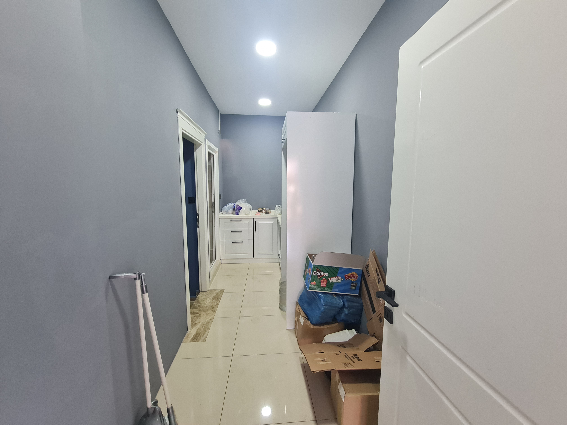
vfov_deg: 89.9
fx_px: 213
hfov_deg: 106.2
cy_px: 212
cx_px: 284
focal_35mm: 13
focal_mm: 2.2
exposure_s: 1/50
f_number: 2.2
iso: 320
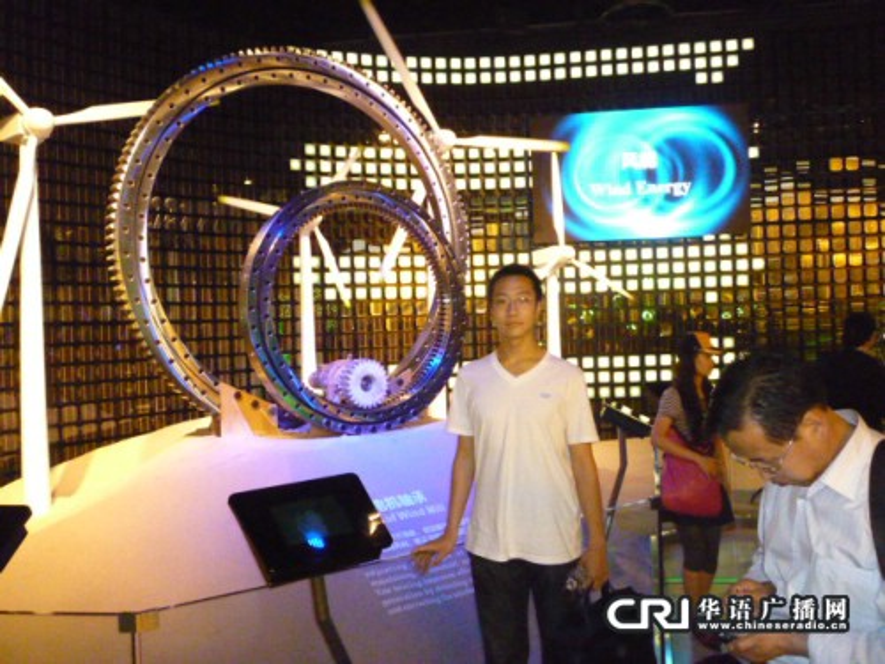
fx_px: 741
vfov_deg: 48.2
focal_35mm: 29
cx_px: 442
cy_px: 332
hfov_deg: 61.7
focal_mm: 5.2
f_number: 3.3
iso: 1600
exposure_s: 1/50
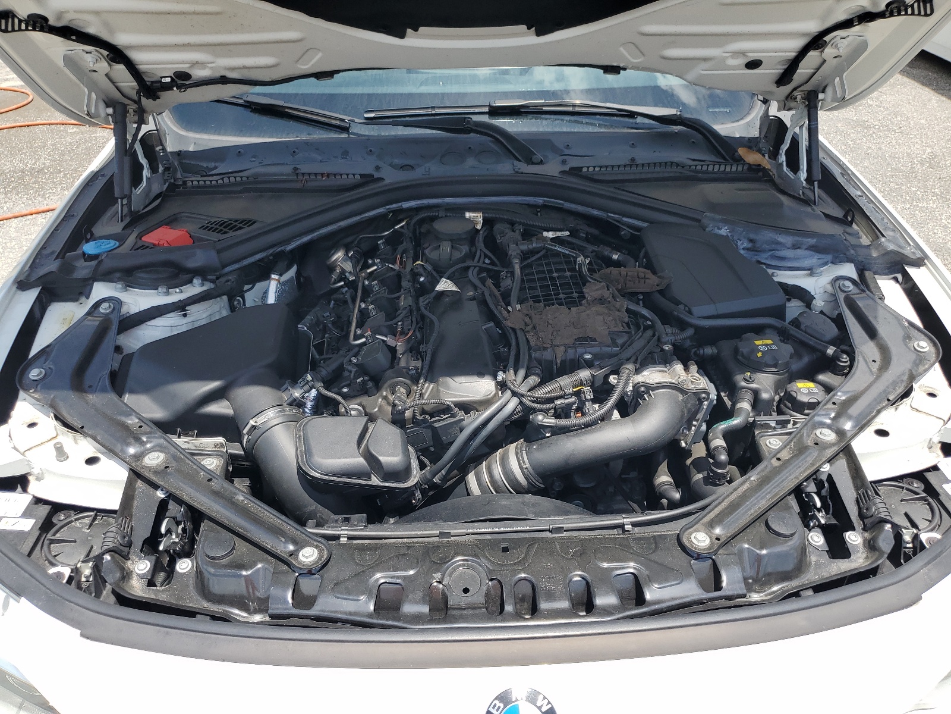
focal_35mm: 26
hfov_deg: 67.3
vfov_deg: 53.1
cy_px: 357
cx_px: 476
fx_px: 714
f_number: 1.5
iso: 50
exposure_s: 1/1667
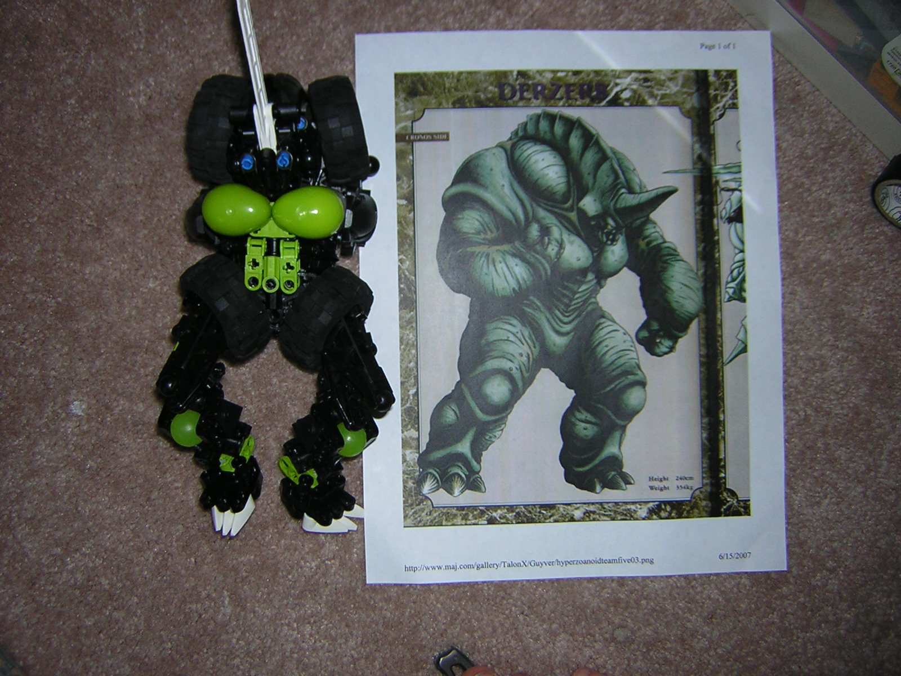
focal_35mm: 36
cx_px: 450
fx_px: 937
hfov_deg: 51.4
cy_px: 338
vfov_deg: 39.7
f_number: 2.6
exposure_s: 1/60.1
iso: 50
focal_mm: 4.7
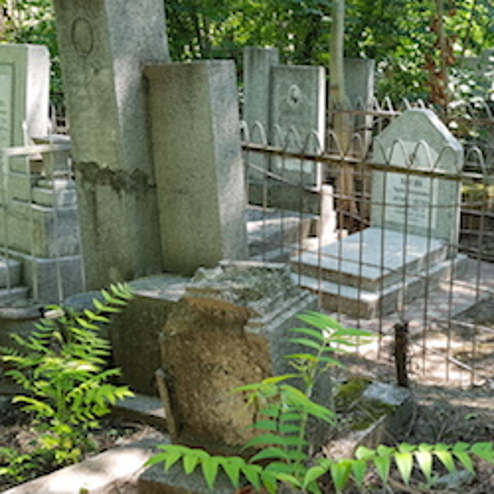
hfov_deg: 36.0
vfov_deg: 36.7
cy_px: 216
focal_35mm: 46
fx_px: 743
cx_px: 370
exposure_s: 1/100
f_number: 1.7
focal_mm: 4.2
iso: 50
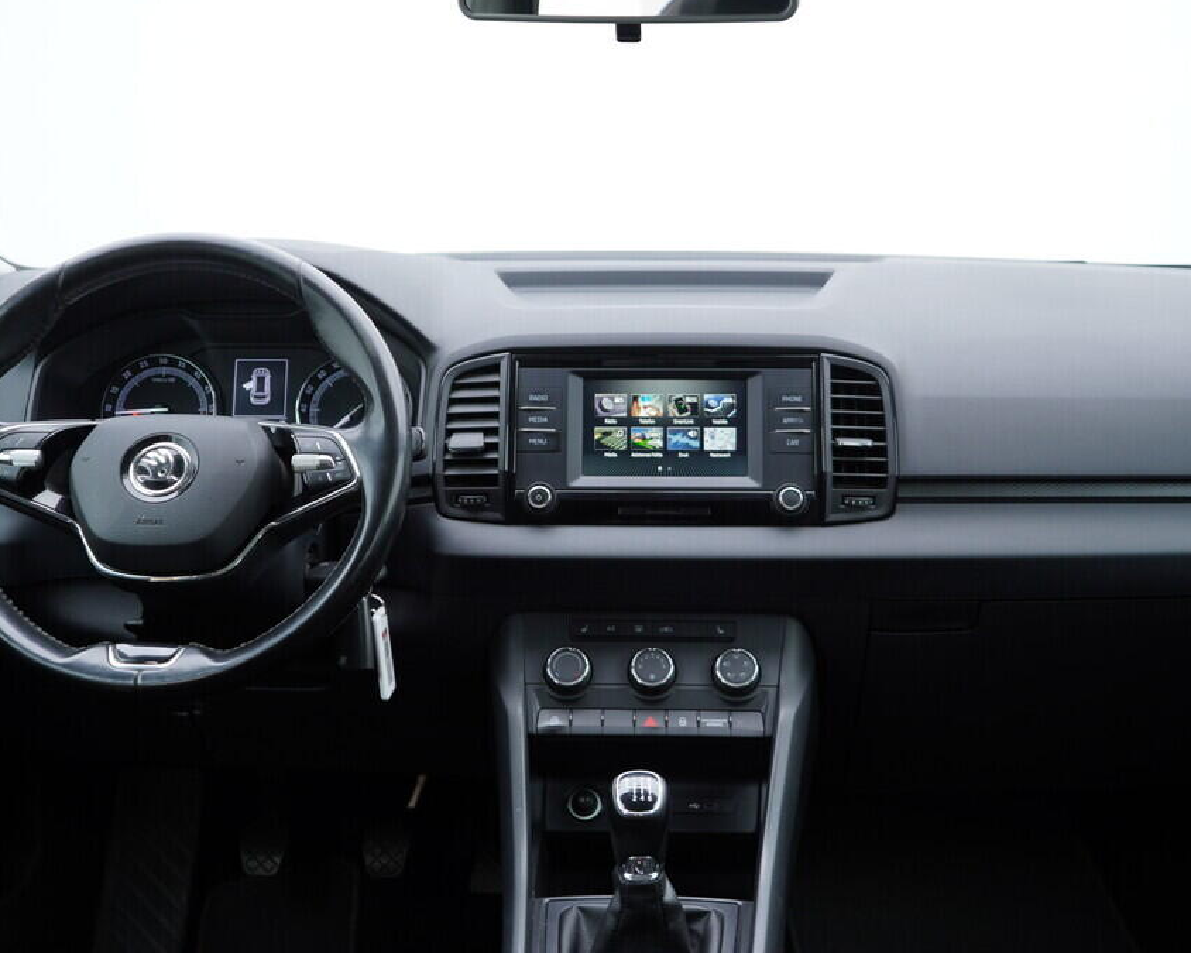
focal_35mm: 41
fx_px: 1445
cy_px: 475
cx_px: 629
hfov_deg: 44.8
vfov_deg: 36.5
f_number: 2.8
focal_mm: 24
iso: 125
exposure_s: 1/40
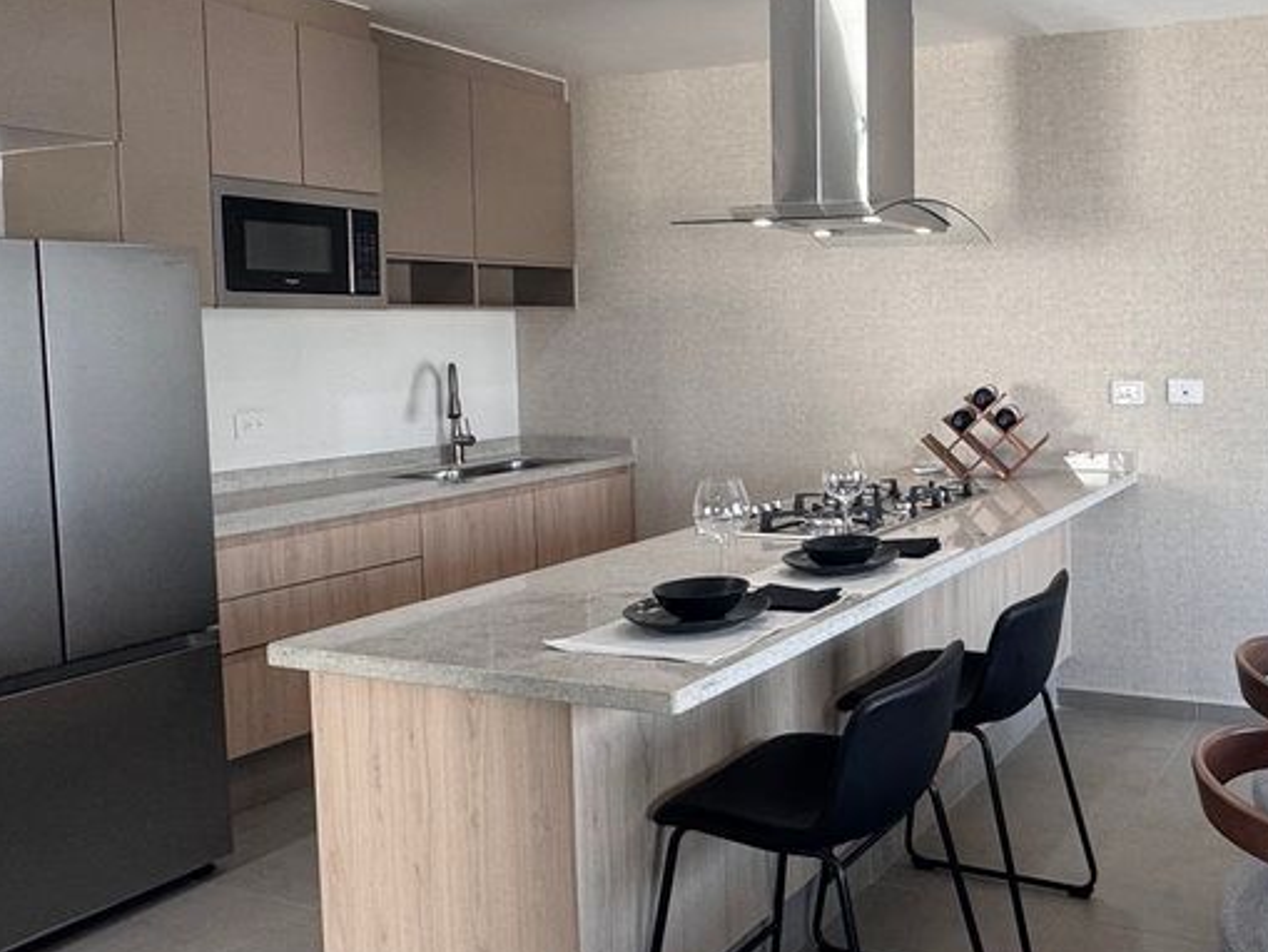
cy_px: 394
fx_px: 1209
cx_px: 1044
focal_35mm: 33
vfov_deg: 42.8
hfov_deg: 51.3
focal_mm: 2.22
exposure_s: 1/99
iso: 100
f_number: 2.2
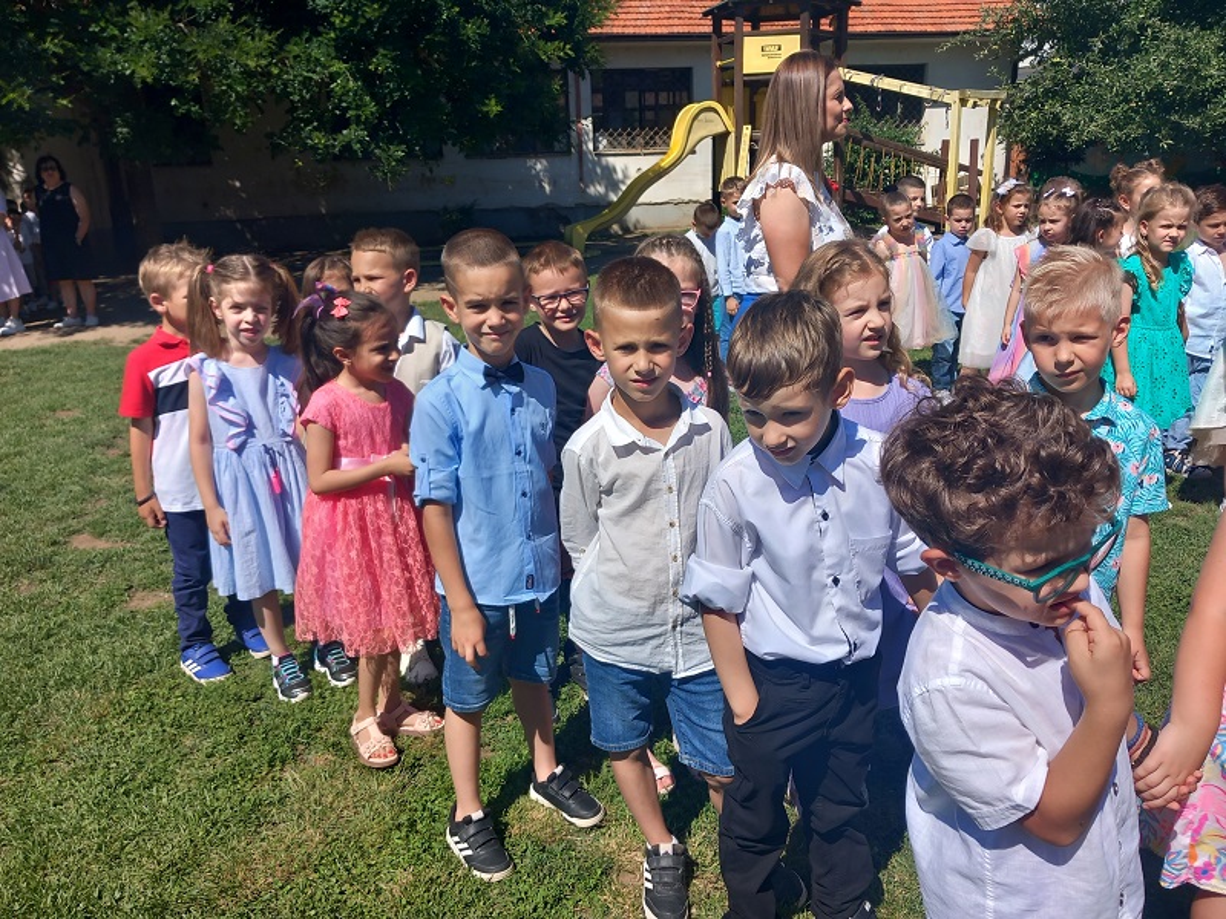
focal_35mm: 27
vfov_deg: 51.4
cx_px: 613
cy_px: 460
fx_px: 956
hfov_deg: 65.3
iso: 20
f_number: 1.8
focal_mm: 4
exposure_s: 1/657
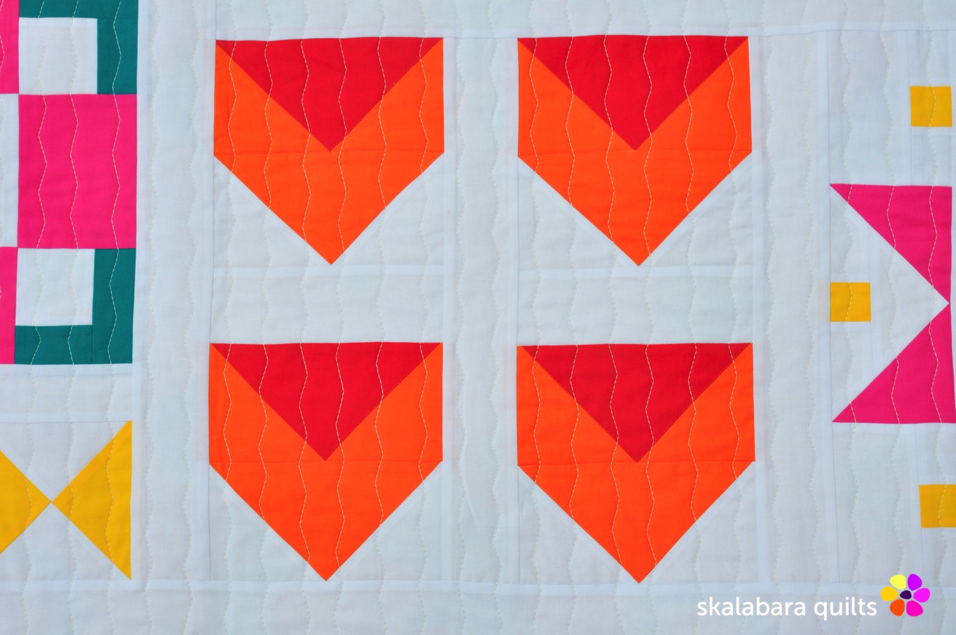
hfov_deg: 35.1
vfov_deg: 23.7
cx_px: 478
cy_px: 318
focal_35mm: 57
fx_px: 1512
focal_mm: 38
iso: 200
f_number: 14
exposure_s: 1/200
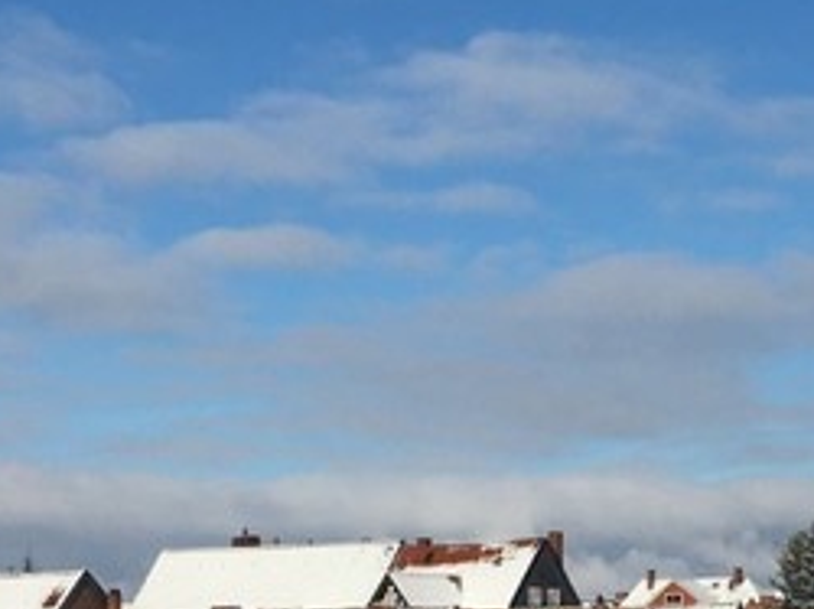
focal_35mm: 119
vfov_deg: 12.3
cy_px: 635
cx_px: 746
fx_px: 2796
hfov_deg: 16.3
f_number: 2.2
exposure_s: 1/4049
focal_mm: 4.15
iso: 25
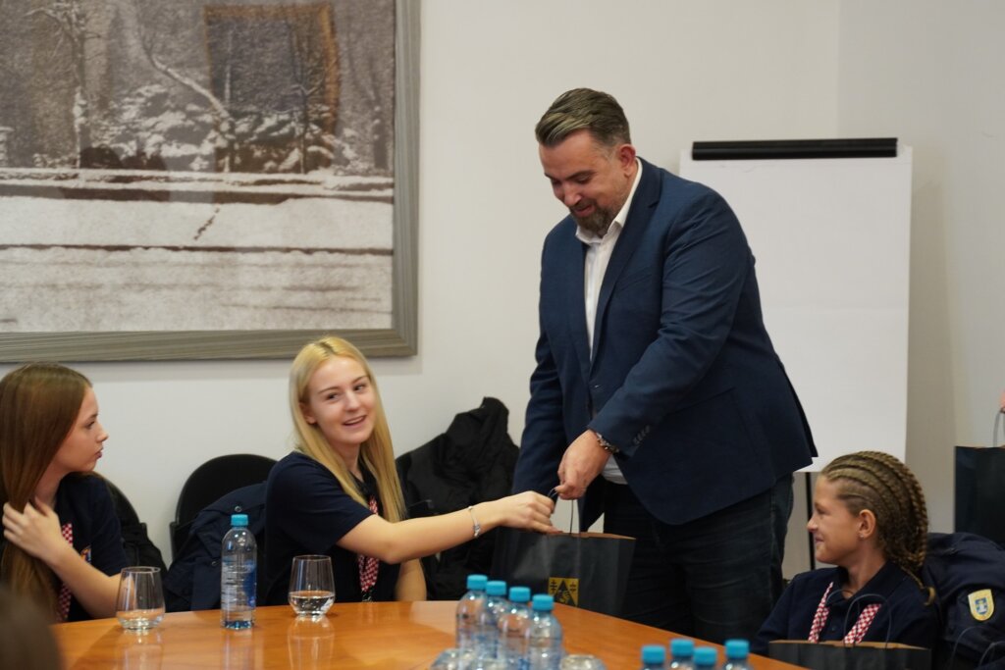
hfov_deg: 23.8
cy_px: 335
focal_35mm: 86
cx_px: 502
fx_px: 2387
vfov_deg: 16.0
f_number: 2.8
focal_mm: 57
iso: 1250
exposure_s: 1/60
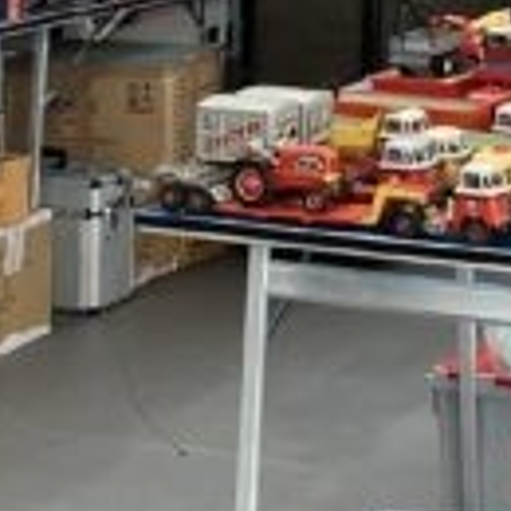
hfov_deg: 11.6
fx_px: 2438
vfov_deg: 11.3
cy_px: -326
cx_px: 676
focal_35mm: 146
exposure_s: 1/100
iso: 80
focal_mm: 3.99
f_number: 1.8
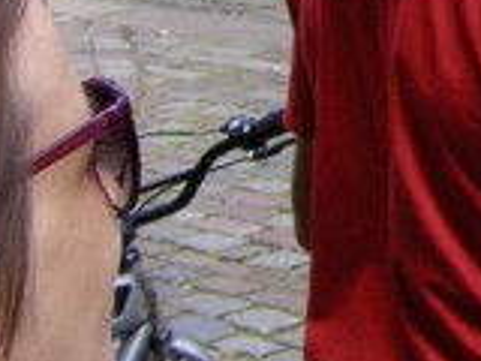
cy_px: -209
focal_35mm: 169
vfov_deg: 8.6
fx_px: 2348
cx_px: 909
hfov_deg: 10.8
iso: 50
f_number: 2.8
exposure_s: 1/180
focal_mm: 6.1
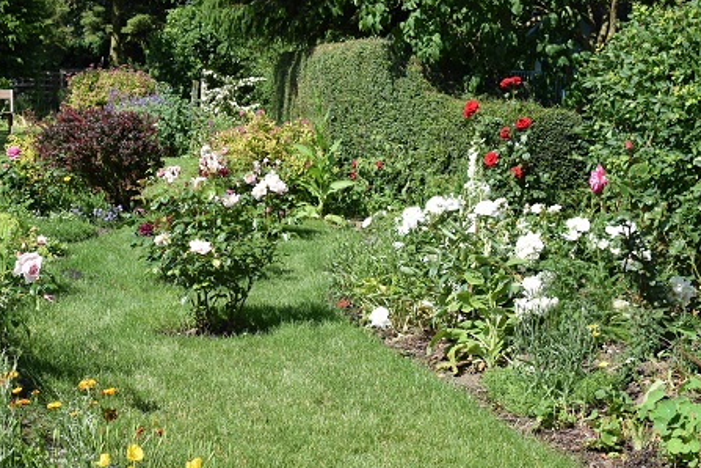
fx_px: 1421
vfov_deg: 18.7
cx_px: 224
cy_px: 258
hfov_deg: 27.5
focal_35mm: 73
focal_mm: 34
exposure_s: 1/400
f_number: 10
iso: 200
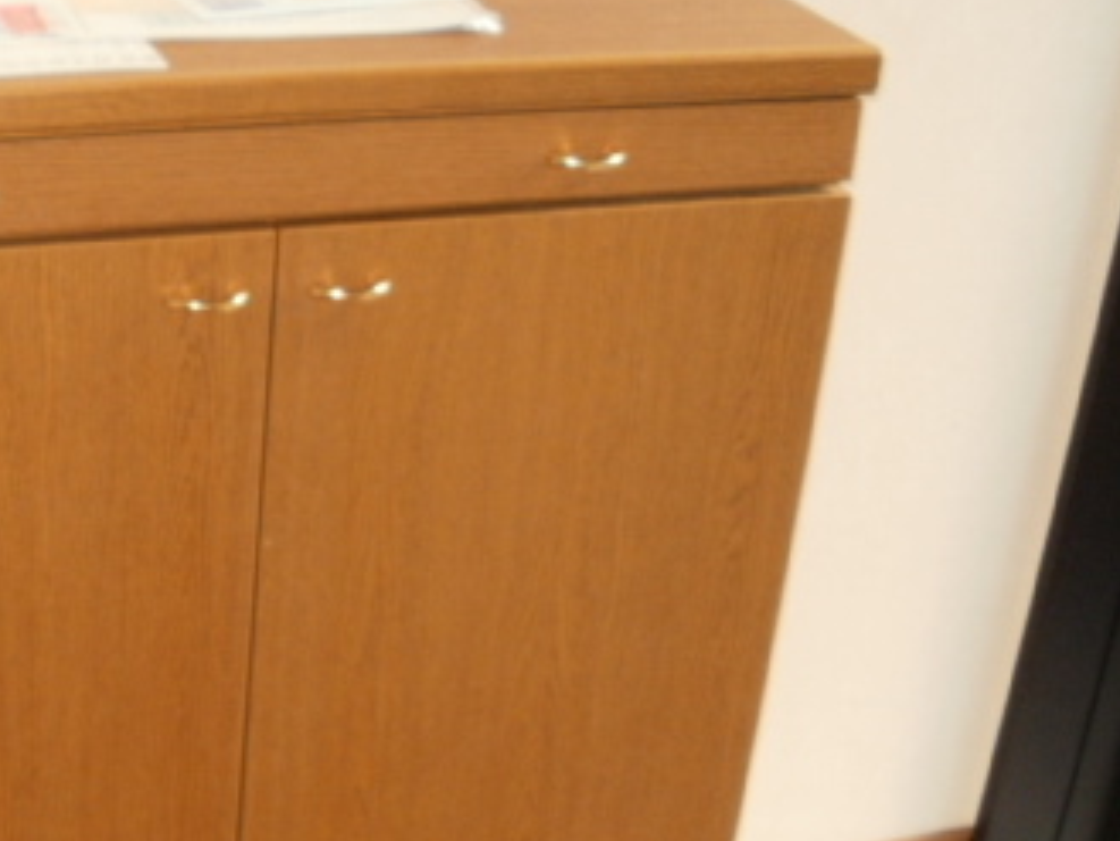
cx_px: 102
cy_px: 463
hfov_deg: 26.8
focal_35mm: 70
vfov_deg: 21.0
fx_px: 2266
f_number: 3.5
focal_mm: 6.3
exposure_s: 1/30
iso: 160
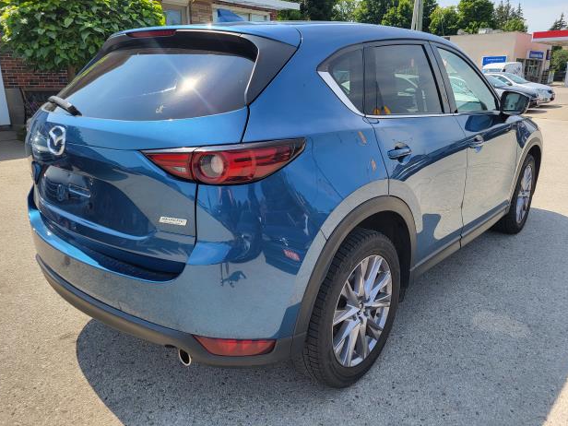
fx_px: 443
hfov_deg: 65.3
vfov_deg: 51.3
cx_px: 281
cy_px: 206
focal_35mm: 27
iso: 40
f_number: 1.8
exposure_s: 1/1081
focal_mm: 5.4
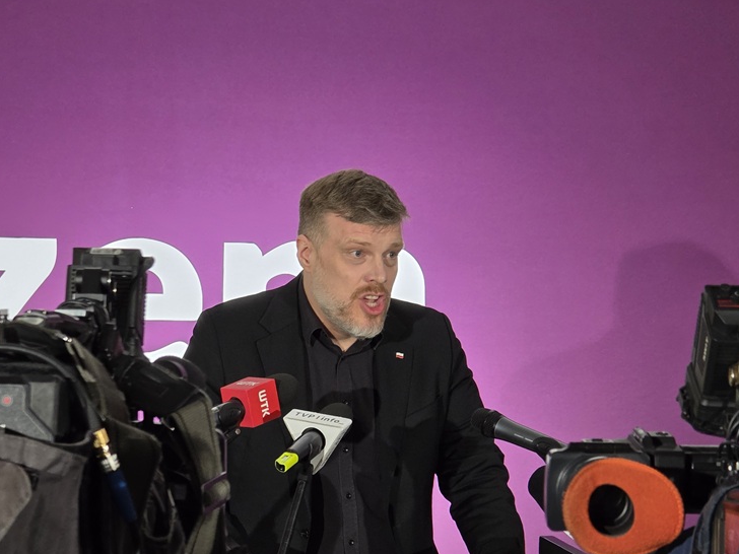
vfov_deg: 9.4
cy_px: 306
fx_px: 3373
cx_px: 335
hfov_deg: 12.5
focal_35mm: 158
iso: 400
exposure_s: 1/100
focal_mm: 18.6
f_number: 3.4
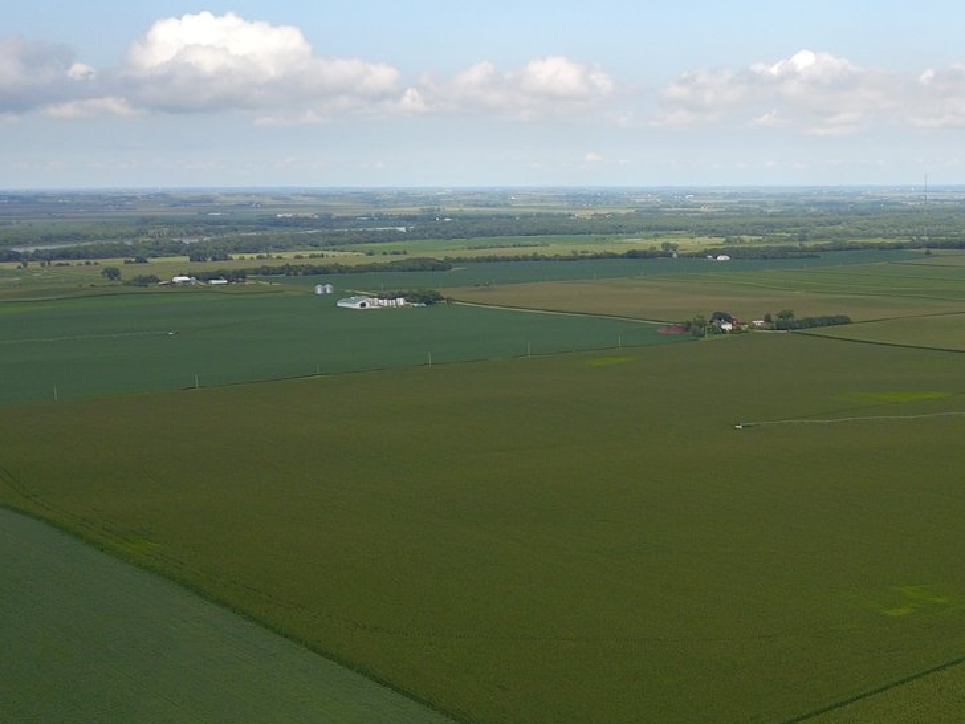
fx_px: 1505
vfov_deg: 26.6
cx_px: 801
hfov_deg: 34.2
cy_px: 552
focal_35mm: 54
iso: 100
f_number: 2.2
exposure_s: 1/941
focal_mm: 4.73
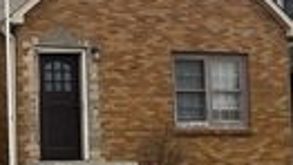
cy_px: 117
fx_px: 840
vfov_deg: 11.2
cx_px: -7
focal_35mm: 108
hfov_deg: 19.2
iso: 50
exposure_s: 1/1199
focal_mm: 5.1
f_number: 1.6
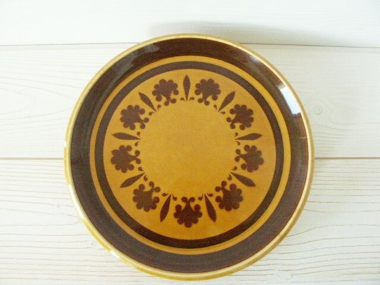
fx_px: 307
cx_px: 190
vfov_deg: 49.7
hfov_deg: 63.4
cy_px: 142
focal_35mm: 28
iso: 400
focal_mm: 7.21
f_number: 4
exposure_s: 1/125
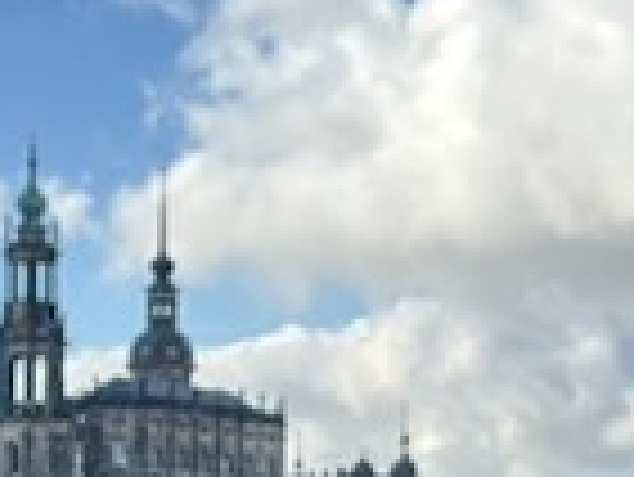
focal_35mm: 118
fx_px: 2163
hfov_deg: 16.6
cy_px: 526
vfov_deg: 12.4
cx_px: 193
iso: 50
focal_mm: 5.96
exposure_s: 1/1477
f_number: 1.6
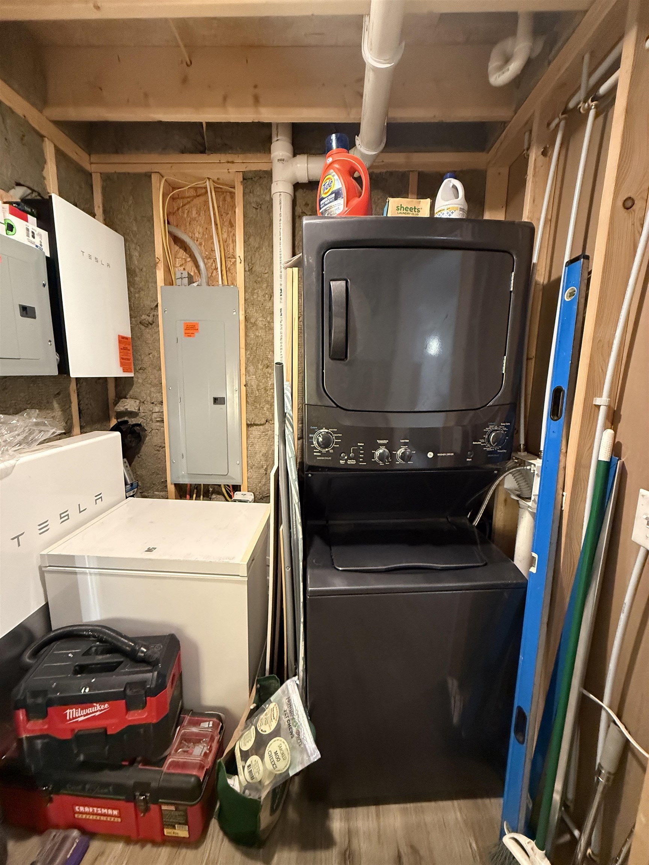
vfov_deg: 102.1
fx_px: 350
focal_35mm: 14
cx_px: 324
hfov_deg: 85.7
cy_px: 432
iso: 800
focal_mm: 2.22
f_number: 2.2
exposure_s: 1/60
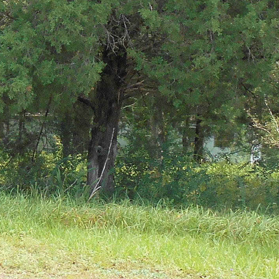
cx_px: -51
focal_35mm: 97
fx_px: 885
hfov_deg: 17.2
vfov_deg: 17.9
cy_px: 133
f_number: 3.2
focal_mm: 4.6
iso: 80
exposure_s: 1/250
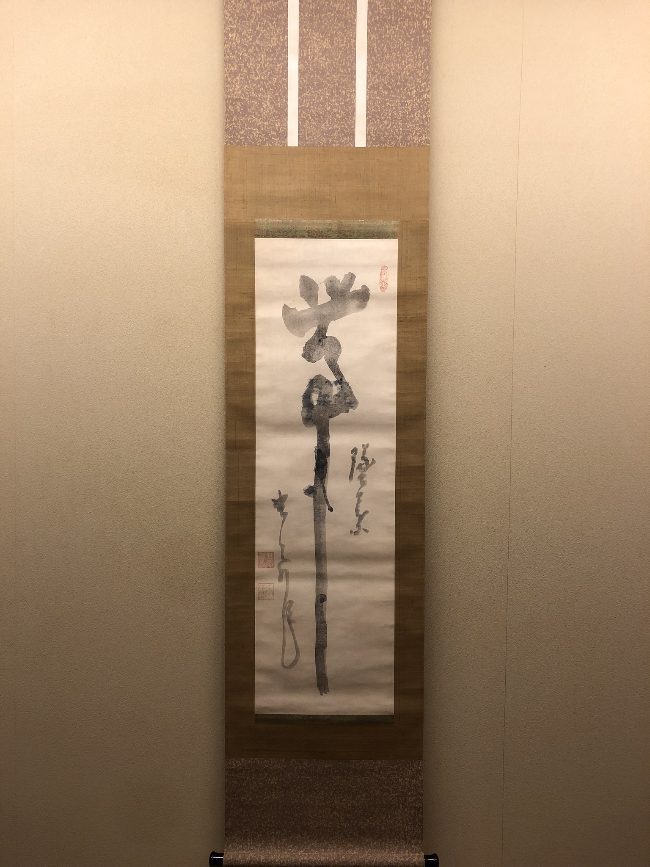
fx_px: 701
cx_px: 325
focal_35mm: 28
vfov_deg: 63.4
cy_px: 434
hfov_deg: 49.7
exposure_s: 1/30
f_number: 1.8
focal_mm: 3.99
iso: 32
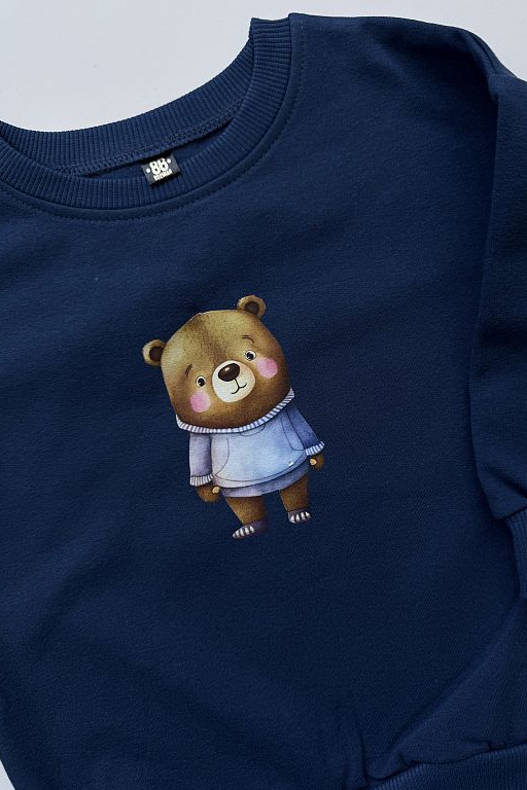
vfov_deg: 69.4
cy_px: 397
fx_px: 571
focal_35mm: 26
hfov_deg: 49.4
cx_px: 305
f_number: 1.78
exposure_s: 1/121
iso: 80
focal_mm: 6.76
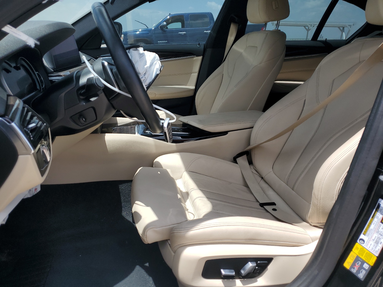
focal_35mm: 26
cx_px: 192
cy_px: 144
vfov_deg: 53.1
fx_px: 288
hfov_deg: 67.3
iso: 50
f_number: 1.5
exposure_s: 1/2500
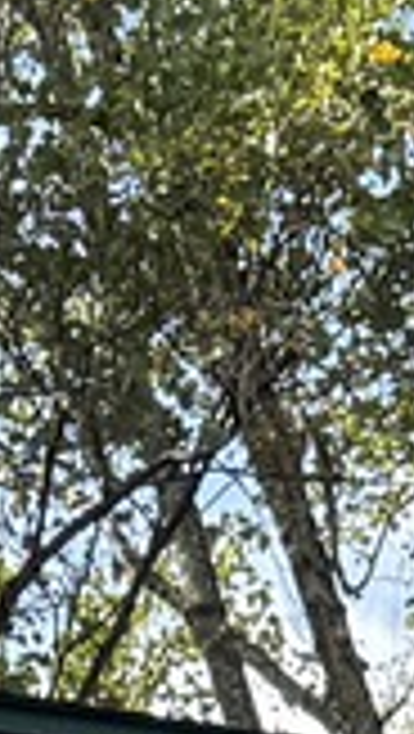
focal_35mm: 257
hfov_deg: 4.7
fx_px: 5003
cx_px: -364
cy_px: 2540
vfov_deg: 7.1
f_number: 1.78
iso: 100
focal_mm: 6.76
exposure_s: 1/1337
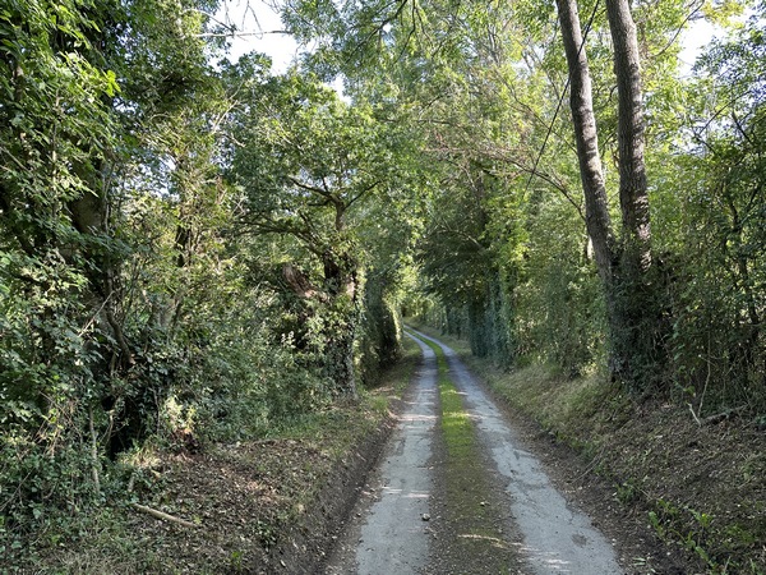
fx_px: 531
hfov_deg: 71.6
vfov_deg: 56.8
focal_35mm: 24
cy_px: 288
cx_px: 383
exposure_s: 1/121
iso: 64
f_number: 1.78
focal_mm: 6.86
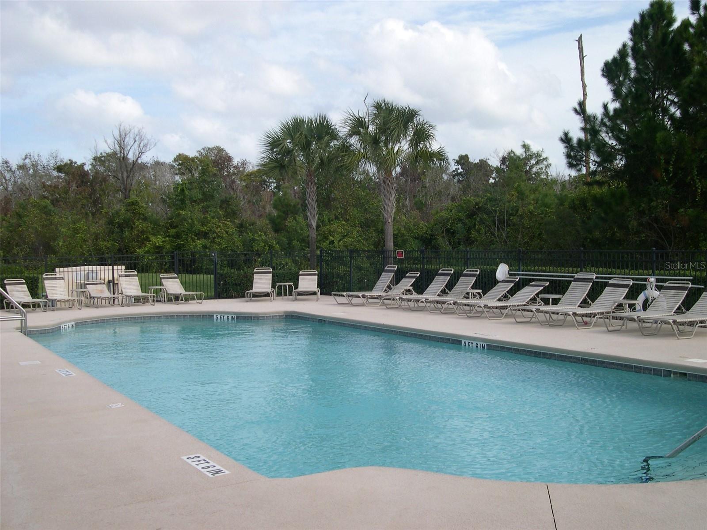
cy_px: 265
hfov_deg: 49.0
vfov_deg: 37.7
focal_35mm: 38
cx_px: 354
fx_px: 776
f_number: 7.6
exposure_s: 1/165
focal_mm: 8
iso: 100
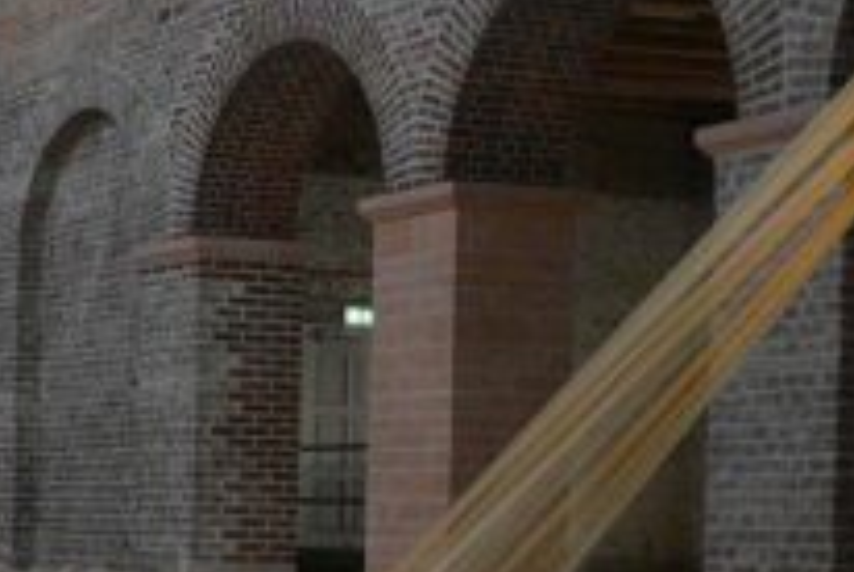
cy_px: 578
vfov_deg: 14.8
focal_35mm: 91
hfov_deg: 18.8
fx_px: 2162
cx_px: -531
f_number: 3.5
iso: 3200
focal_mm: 18
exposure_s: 1/320
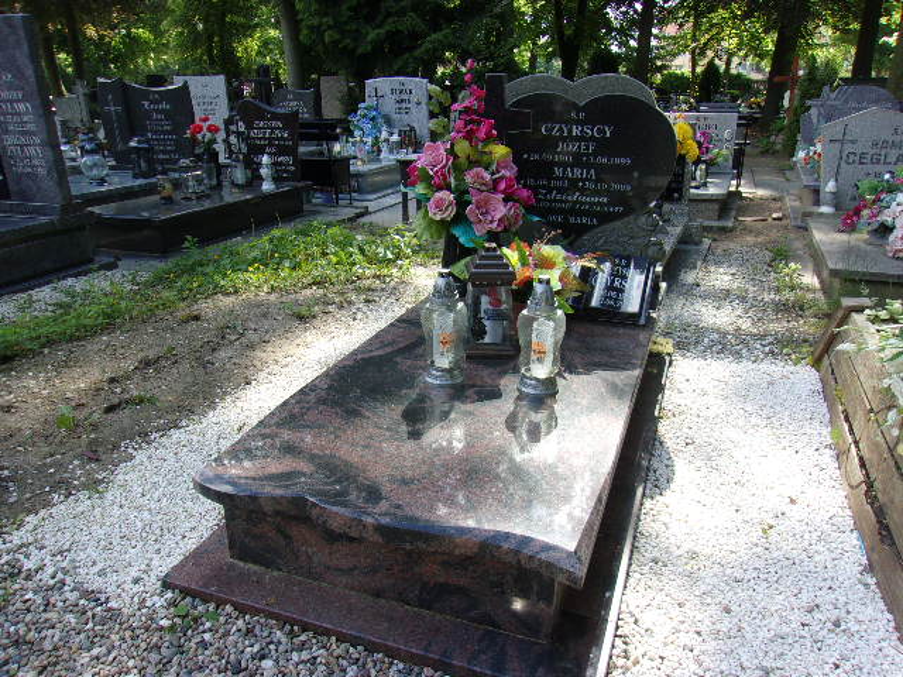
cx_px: 452
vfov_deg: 51.4
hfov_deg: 65.3
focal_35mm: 27
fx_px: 704
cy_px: 338
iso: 80
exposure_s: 1/200
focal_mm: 4.9
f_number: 3
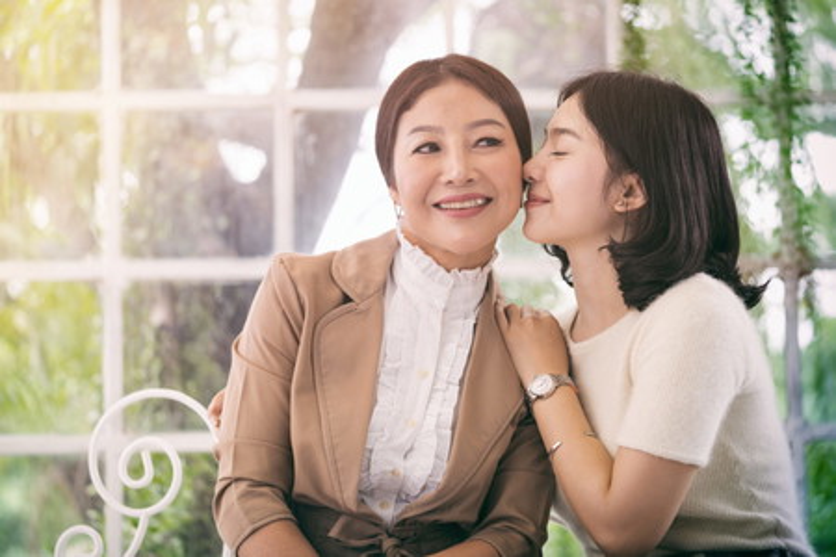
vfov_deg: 15.2
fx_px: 2090
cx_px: 418
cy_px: 278
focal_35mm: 90
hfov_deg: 22.6
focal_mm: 90
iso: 200
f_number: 2.8
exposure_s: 1/100
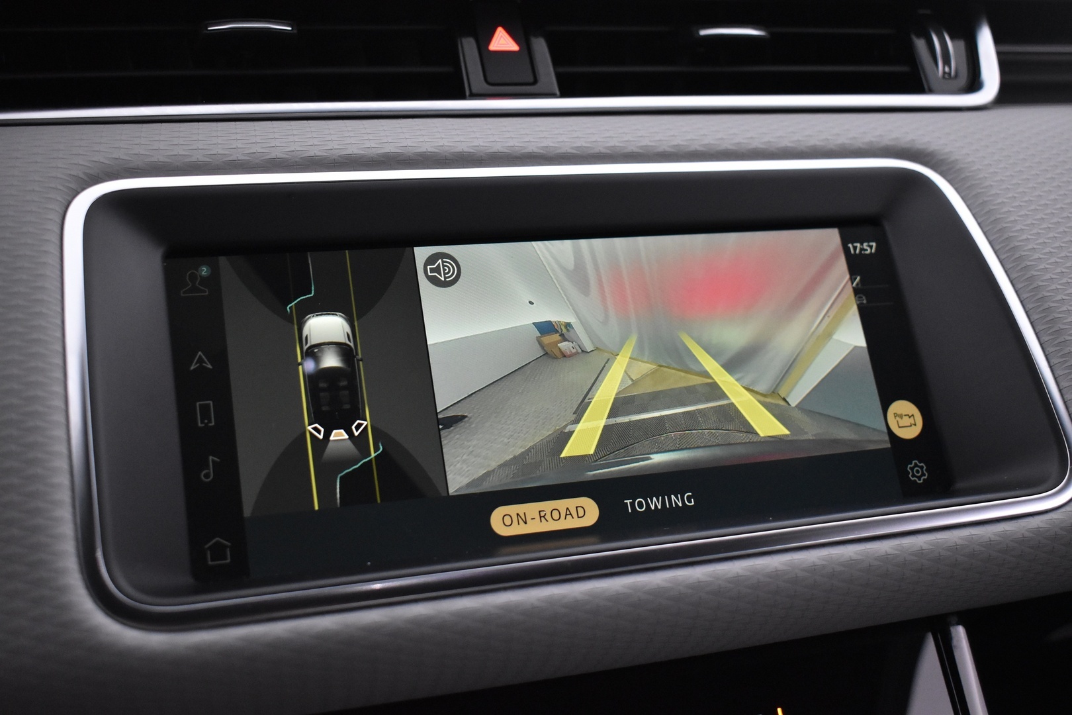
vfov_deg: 31.9
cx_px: 536
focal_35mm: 42
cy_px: 358
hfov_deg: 46.4
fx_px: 1251
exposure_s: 1/40
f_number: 4.2
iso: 3200
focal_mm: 28
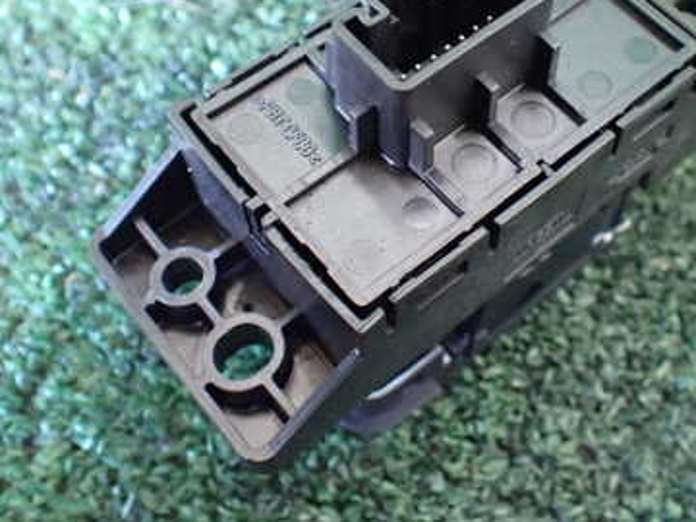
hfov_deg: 37.9
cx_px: 441
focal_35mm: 50
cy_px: 133
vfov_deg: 28.7
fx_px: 1005
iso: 1250
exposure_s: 1/30
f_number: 2.3
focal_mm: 5.4
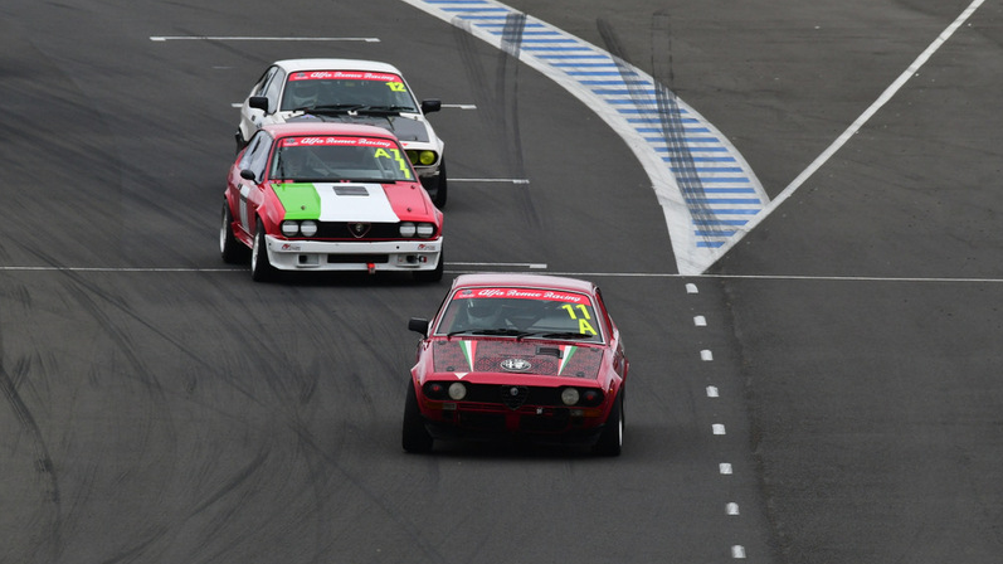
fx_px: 17204
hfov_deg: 3.3
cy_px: 254
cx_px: 502
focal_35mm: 647
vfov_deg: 1.9
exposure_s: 1/640
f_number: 11
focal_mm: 410
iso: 640
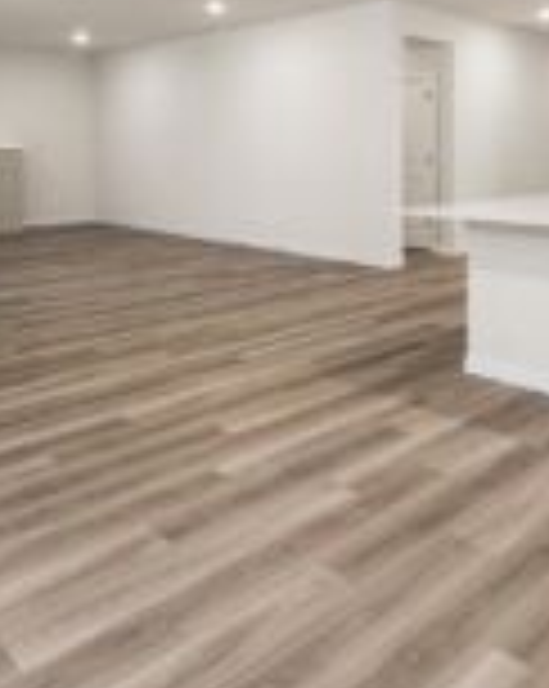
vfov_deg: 53.1
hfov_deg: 45.6
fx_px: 651
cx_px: 310
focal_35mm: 32
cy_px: 169
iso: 250
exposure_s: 1/60
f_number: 7.1
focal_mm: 13
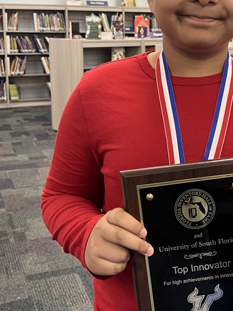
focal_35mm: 54
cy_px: 117
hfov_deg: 26.6
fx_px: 484
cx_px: 181
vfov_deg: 35.3
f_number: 1.6
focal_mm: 5.1
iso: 200
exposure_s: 1/60
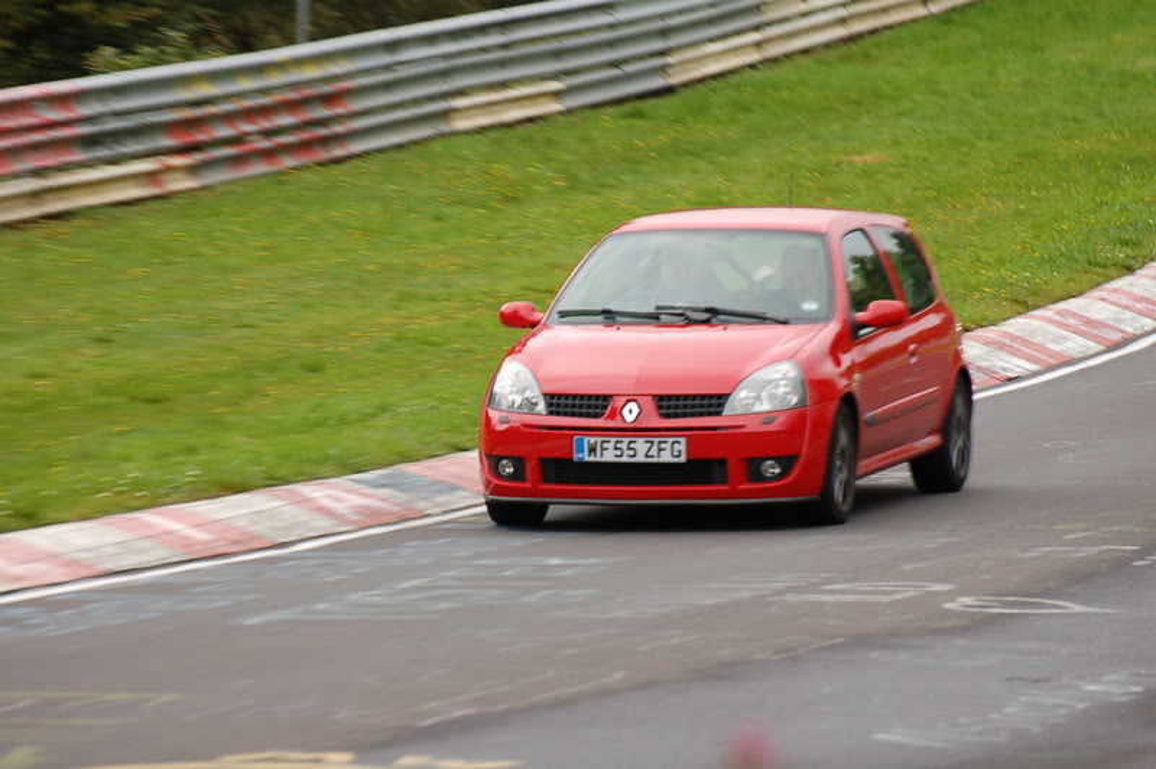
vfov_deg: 3.8
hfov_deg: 5.7
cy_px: 384
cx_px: 578
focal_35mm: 360
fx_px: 11550
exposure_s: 1/200
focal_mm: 240
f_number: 5.6
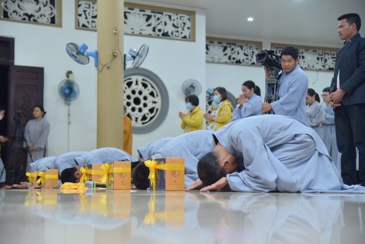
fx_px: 659
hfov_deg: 30.9
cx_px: 182
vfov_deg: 20.9
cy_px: 122
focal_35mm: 65
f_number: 4
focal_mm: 65
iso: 1250
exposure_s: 1/125
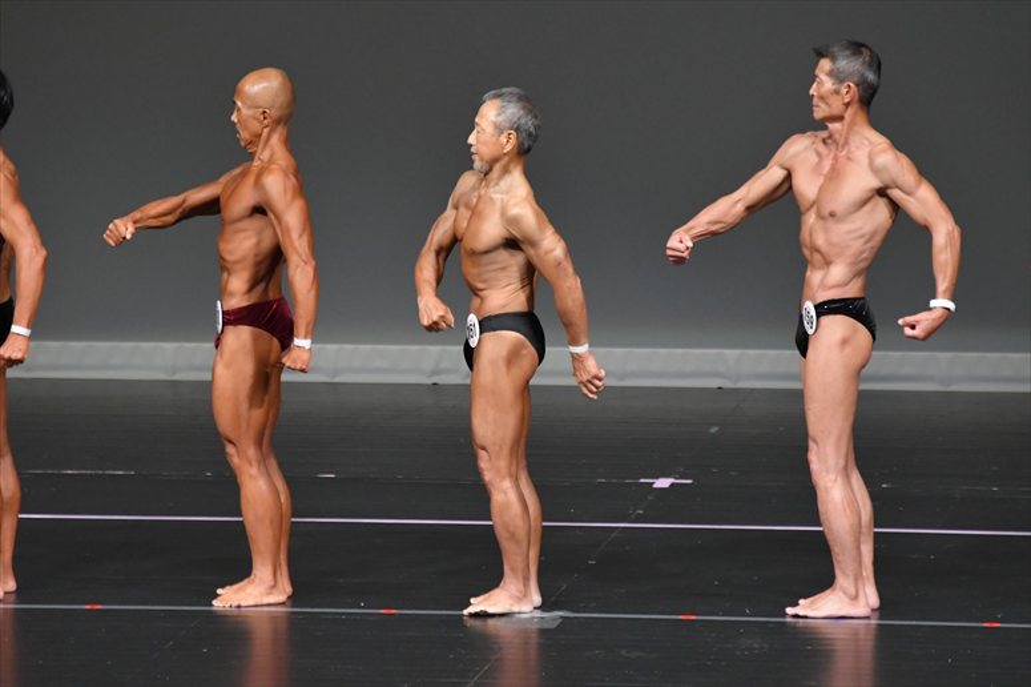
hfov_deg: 6.0
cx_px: 516
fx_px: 9876
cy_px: 344
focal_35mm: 345
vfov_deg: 4.0
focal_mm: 230
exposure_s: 1/400
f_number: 5.6
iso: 4000
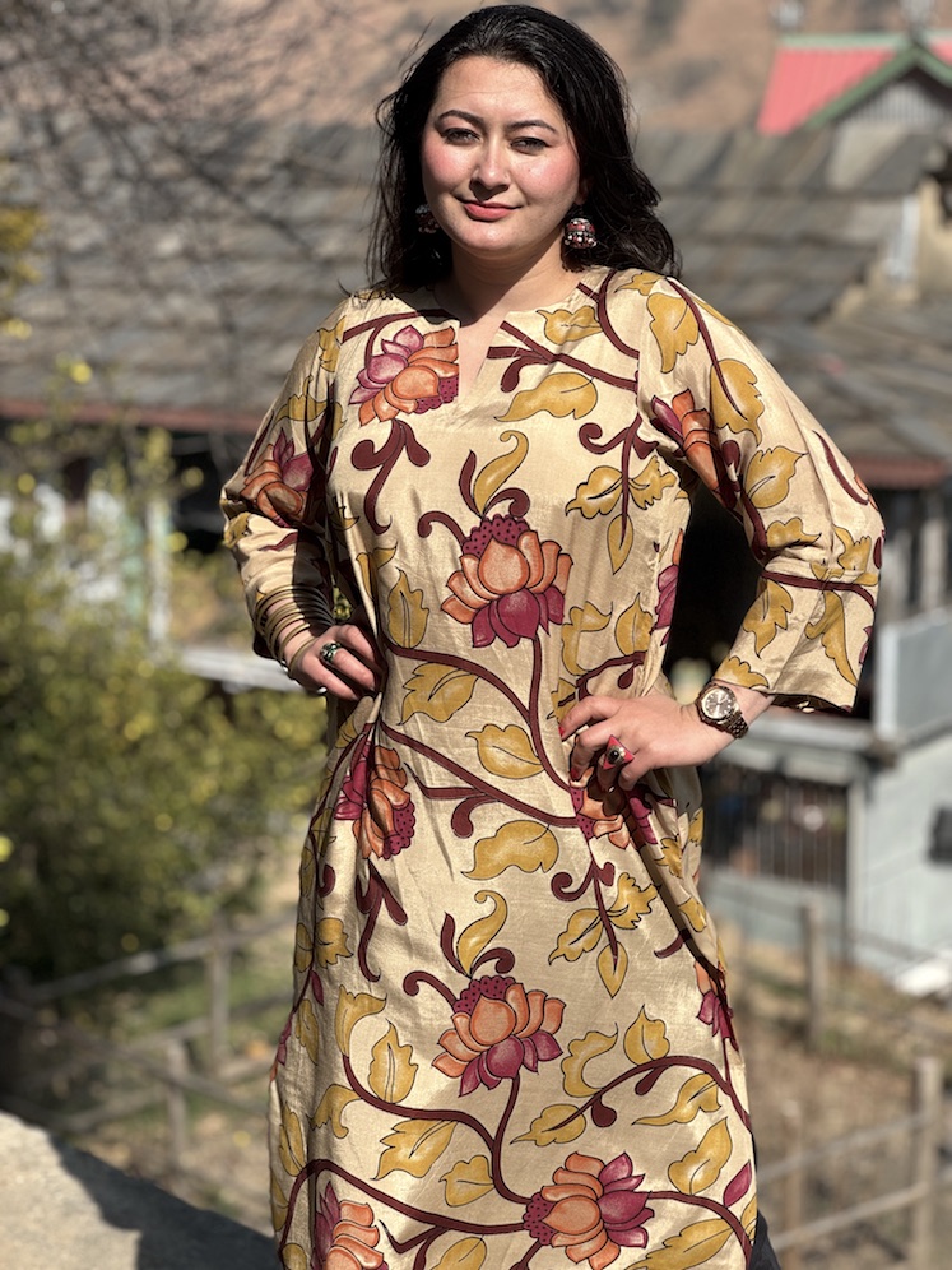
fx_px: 2824
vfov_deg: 25.3
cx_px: 476
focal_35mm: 77
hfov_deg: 19.1
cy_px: 635
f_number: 2.8
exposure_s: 1/1033
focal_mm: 9
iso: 25
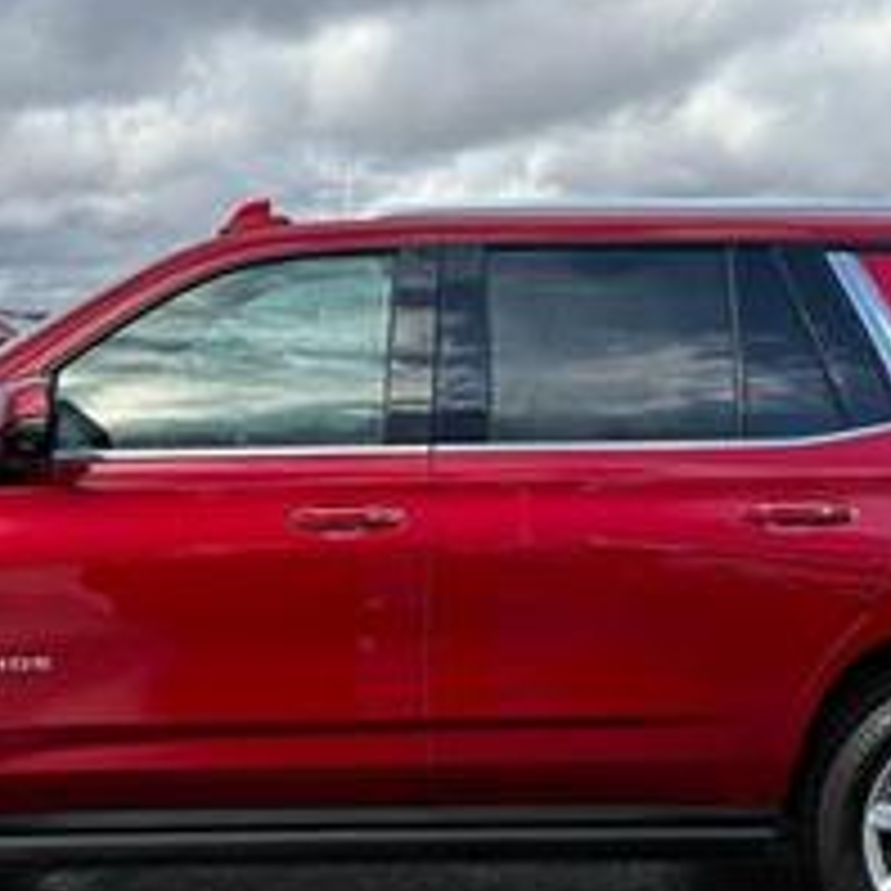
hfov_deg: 31.6
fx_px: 1573
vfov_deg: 31.6
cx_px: 410
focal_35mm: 54
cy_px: 508
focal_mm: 6.76
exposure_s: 1/2703
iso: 80
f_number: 1.78
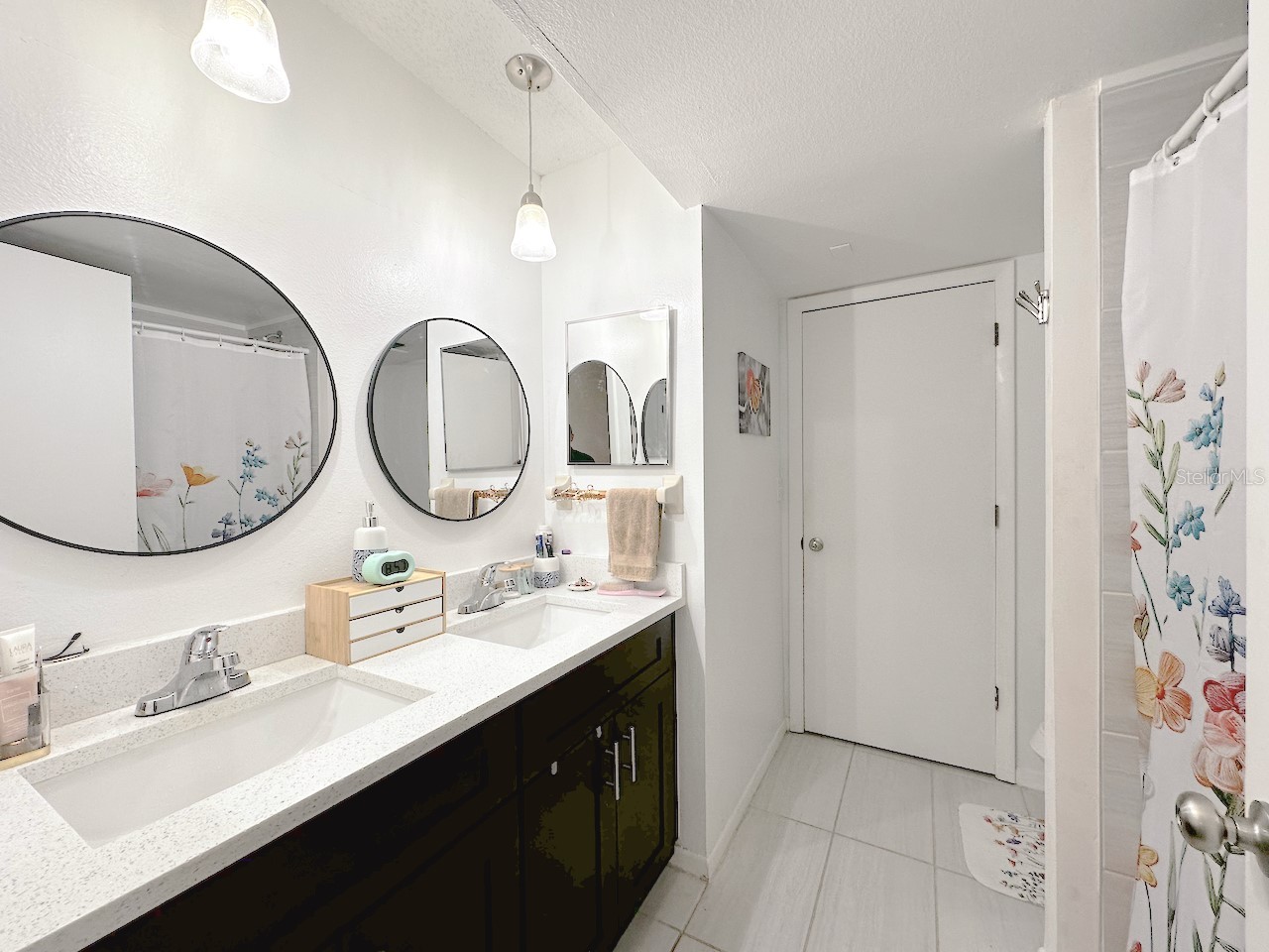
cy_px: 476
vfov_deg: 85.7
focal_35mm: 14
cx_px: 634
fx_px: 513
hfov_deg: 102.1
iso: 125
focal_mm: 2.22
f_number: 2.2
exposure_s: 1/120
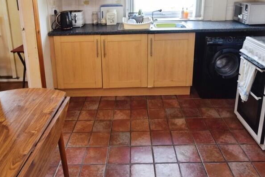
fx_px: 191
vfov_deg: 49.1
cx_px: 135
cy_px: 67
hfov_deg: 69.4
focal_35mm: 26
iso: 400
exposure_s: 1/80
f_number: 4.5
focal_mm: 10
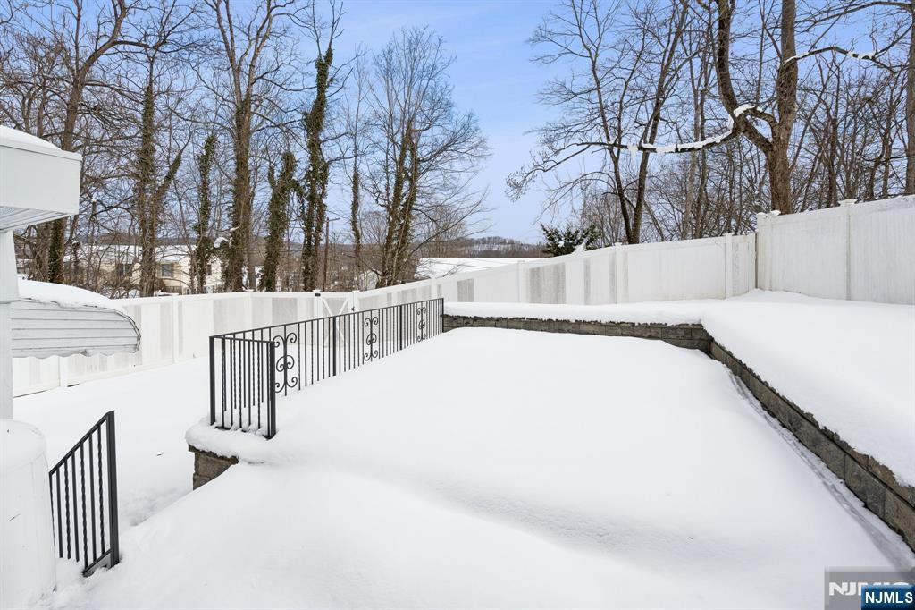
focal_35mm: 16
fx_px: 407
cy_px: 305
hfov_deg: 96.8
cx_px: 458
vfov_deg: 73.7
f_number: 8
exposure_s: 1/1600
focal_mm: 16
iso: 400
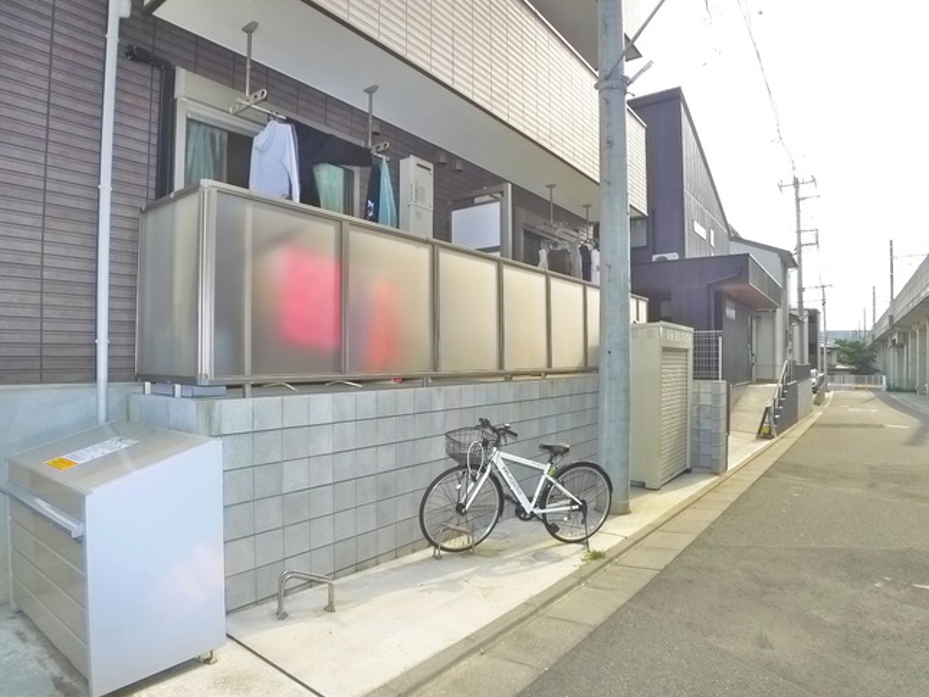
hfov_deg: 67.3
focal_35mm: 26
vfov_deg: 53.1
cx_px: 450
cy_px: 350
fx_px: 698
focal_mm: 5.1
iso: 400
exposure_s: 1/500
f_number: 3.5
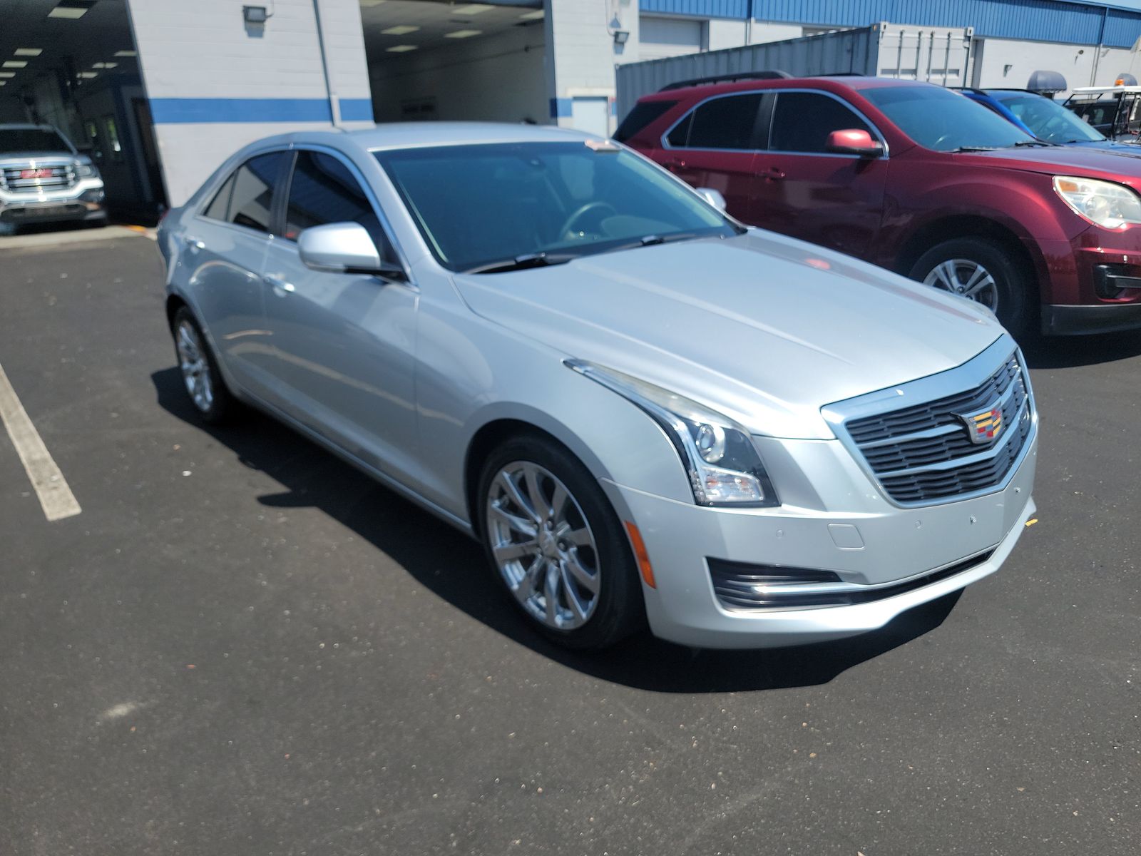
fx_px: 791
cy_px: 428
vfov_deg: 56.8
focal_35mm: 24
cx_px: 570
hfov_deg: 71.6
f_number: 1.8
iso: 50
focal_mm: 6.7
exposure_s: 1/754
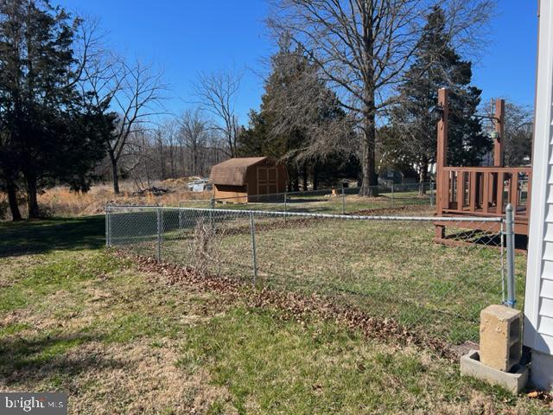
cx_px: 276
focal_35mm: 26
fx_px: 415
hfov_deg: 67.3
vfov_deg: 53.1
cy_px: 208
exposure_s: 1/2571
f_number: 1.5
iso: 50
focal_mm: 5.7
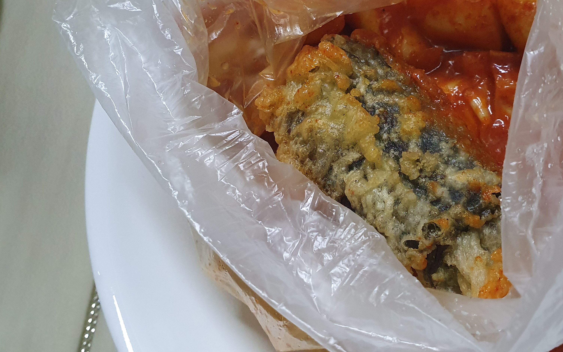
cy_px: 126
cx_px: 318
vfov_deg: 34.2
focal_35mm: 37
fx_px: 568
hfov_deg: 52.6
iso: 640
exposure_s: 1/120
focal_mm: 4.32
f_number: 2.4
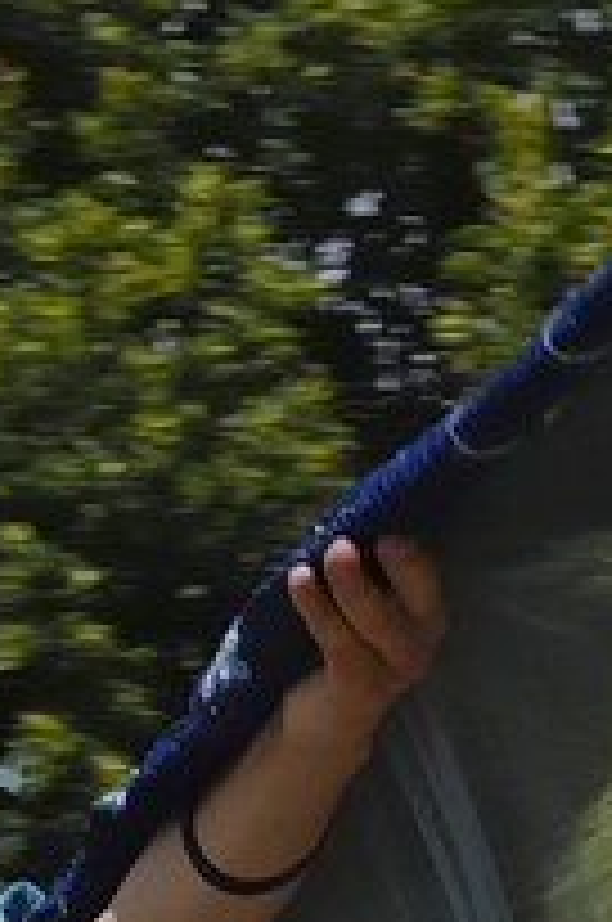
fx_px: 14404
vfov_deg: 3.6
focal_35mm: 563
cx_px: -621
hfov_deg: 2.4
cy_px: 2717
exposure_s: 1/250
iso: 100
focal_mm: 48
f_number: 10
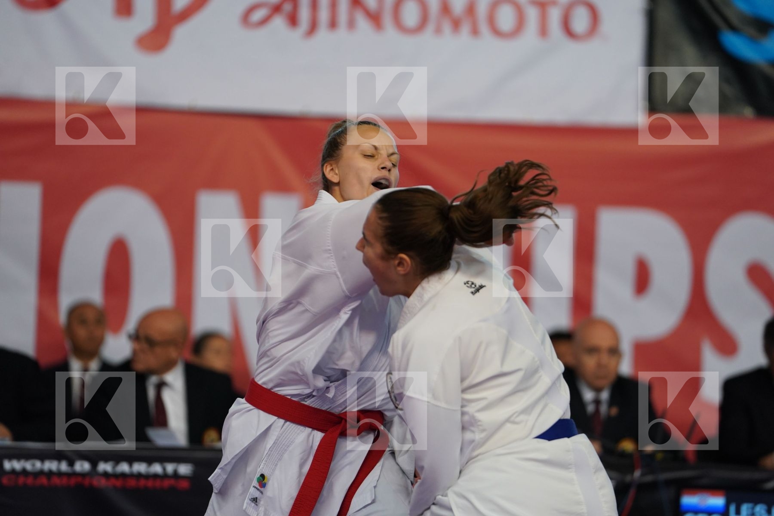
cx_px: 387
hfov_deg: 10.3
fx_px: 4300
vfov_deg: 6.9
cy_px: 258
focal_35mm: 200
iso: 1600
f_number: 2.8
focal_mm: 200
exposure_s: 1/1000
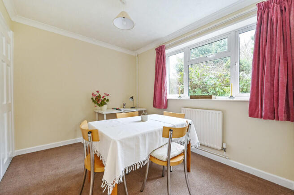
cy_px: 98
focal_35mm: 14
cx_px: 147
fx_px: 114
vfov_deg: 81.1
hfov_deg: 104.3
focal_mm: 14
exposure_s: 1/3
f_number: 9
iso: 400
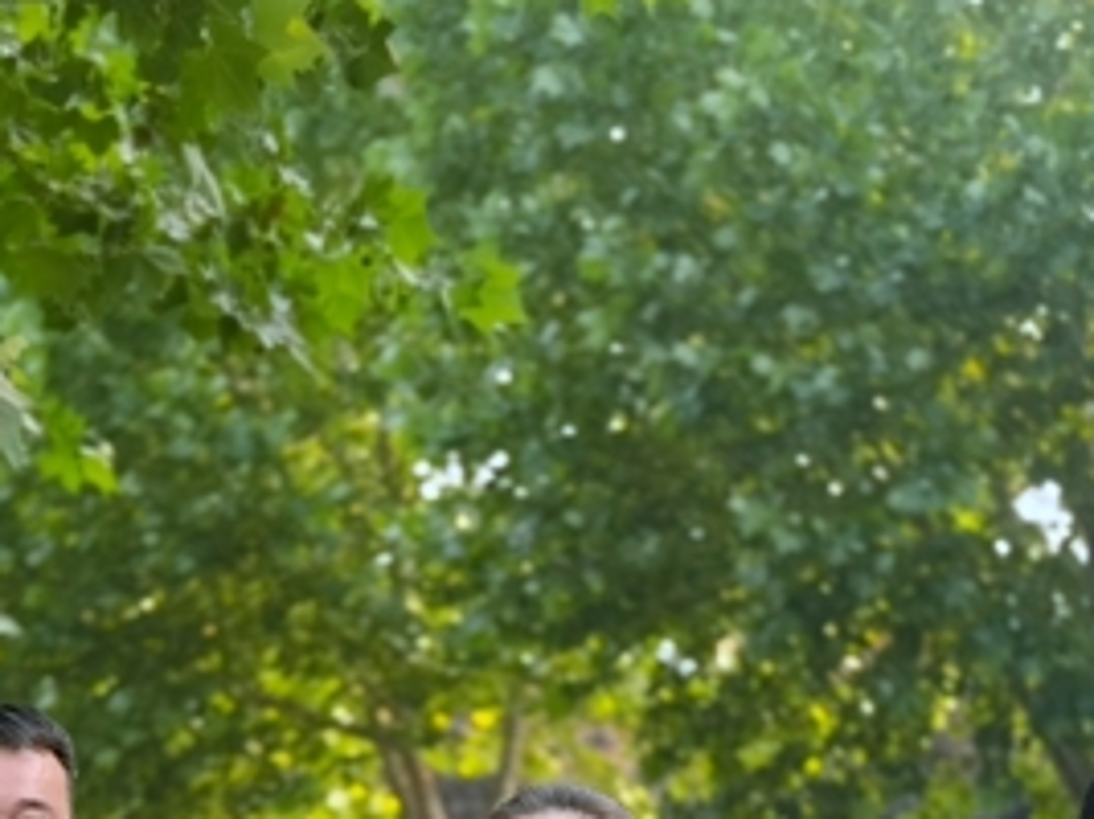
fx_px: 3127
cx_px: 393
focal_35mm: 99
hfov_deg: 19.8
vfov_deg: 14.3
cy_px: 1097
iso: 50
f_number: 1.9
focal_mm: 6.67
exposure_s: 1/308
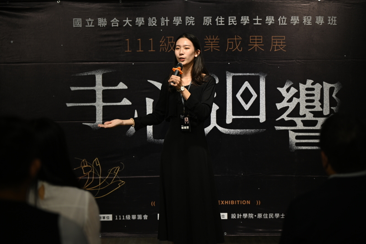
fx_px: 965
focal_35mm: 95
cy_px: 122
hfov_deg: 21.5
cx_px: 183
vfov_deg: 14.4
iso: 320
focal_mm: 95
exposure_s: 1/125
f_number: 2.8
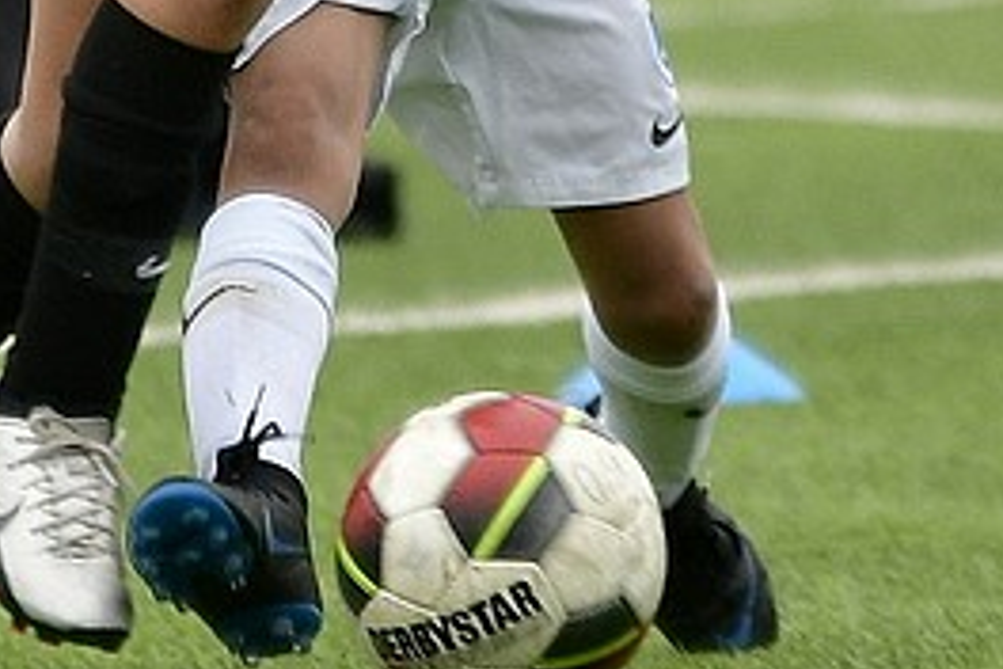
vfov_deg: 1.3
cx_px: -80
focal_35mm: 1089
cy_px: -338
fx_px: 30338
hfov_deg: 1.9
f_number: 2.8
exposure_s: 1/1250
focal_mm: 200
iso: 500
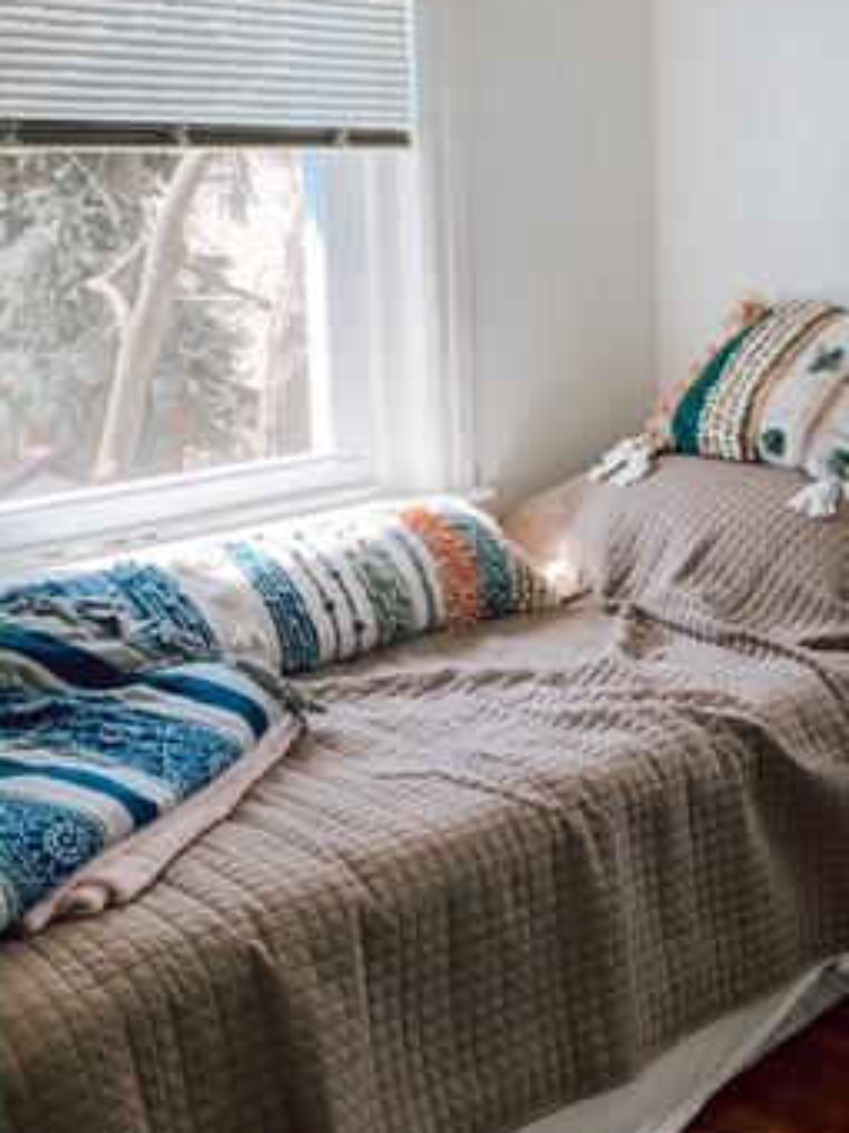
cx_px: 796
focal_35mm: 49
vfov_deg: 38.5
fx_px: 1602
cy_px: 380
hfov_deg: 28.3
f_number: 1.8
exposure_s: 1/120
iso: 32
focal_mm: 4.25
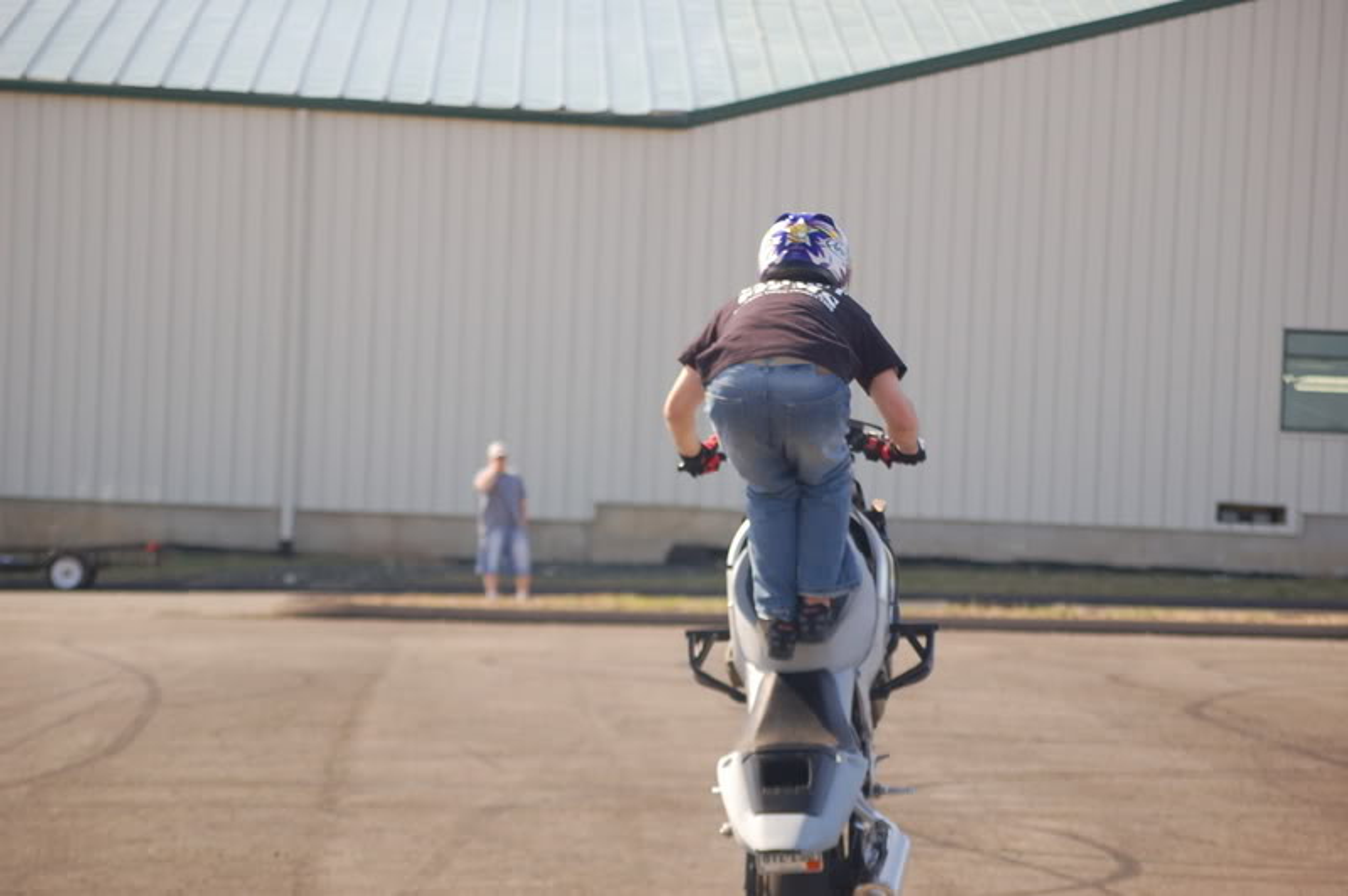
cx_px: 674
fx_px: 5331
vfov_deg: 9.6
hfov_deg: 14.4
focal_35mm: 142
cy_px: 448
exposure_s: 1/320
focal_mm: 95
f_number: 4.5
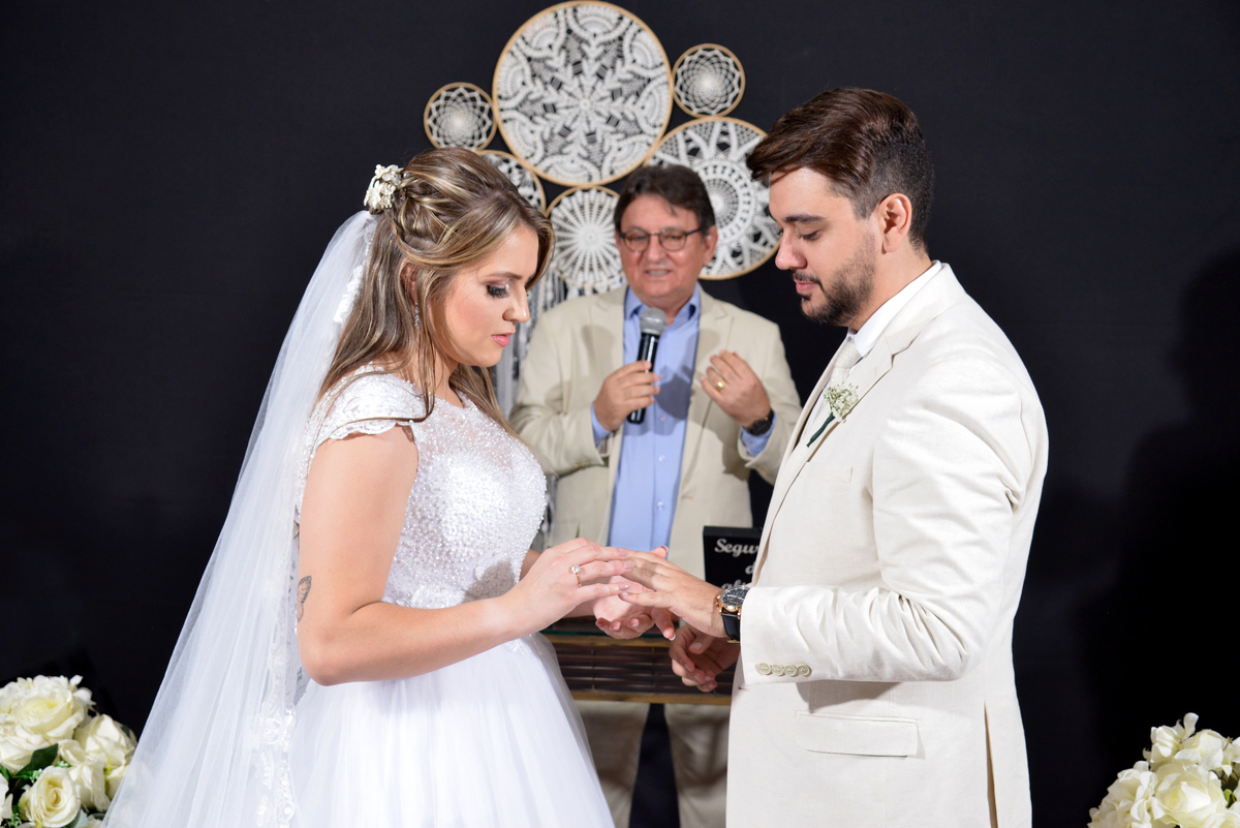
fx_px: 1654
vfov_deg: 28.1
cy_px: 414
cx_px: 620
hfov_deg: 41.1
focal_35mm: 48
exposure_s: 1/80
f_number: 5
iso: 1600
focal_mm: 48
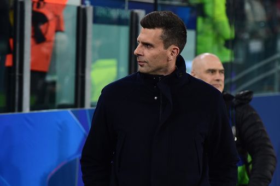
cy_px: 93
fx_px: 1165
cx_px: 140
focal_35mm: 150
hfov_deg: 13.7
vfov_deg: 9.1
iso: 2000
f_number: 4.5
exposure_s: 1/400
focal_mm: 150
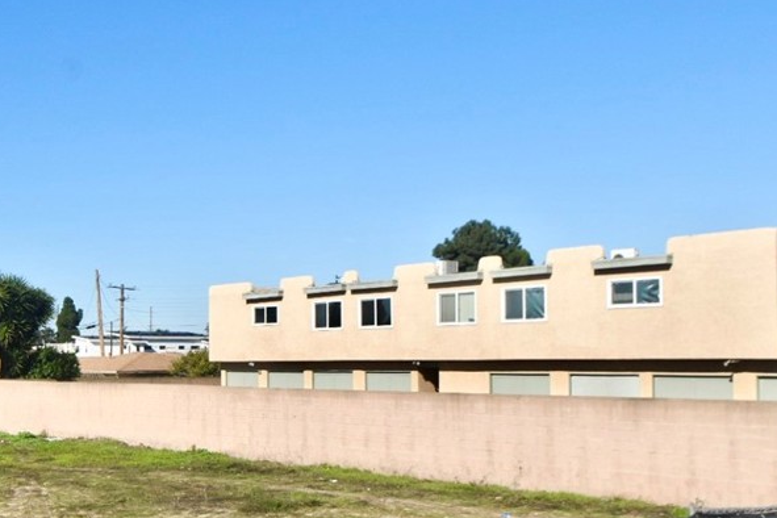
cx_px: 201
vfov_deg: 25.9
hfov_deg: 37.3
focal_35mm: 52
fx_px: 1122
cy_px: 318
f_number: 11
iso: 200
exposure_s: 1/500
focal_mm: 20
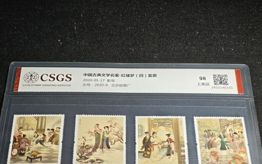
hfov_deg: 24.6
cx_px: 131
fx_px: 600
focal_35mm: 84
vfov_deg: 15.5
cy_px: 96
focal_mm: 4.94
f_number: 1.5
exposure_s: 1/399
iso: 50
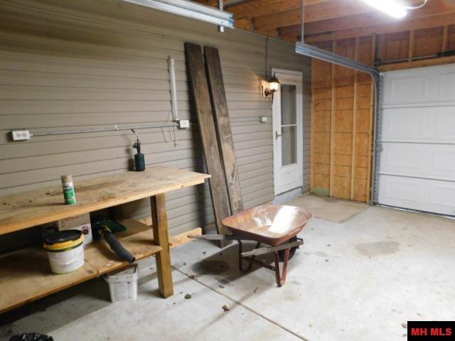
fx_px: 302
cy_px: 170
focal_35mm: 23
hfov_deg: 73.9
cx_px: 228
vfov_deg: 58.9
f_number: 3
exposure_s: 1/13
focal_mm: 4
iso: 400
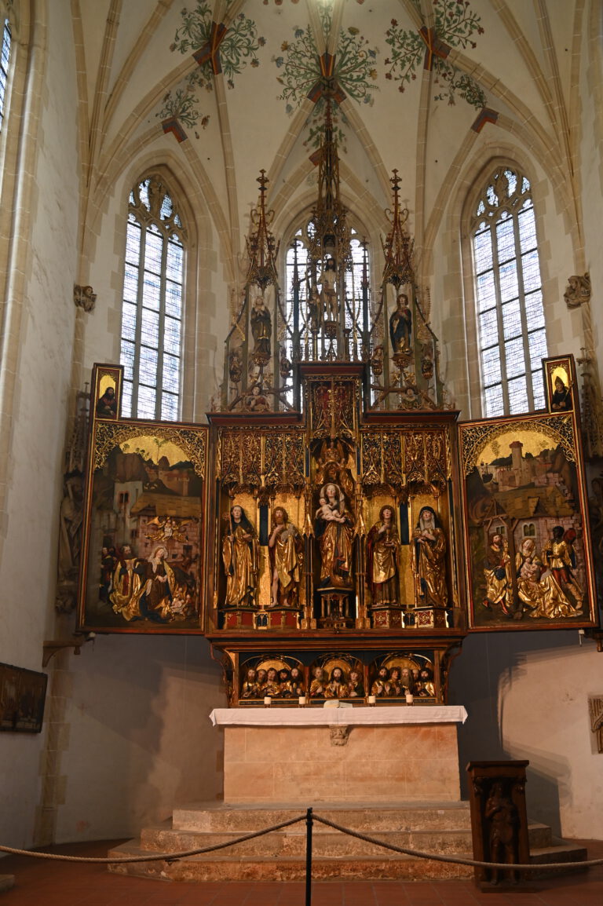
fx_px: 931
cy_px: 453
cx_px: 302
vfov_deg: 51.9
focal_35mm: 37
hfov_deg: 35.9
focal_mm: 37
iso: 1600
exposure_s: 1/40
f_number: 4
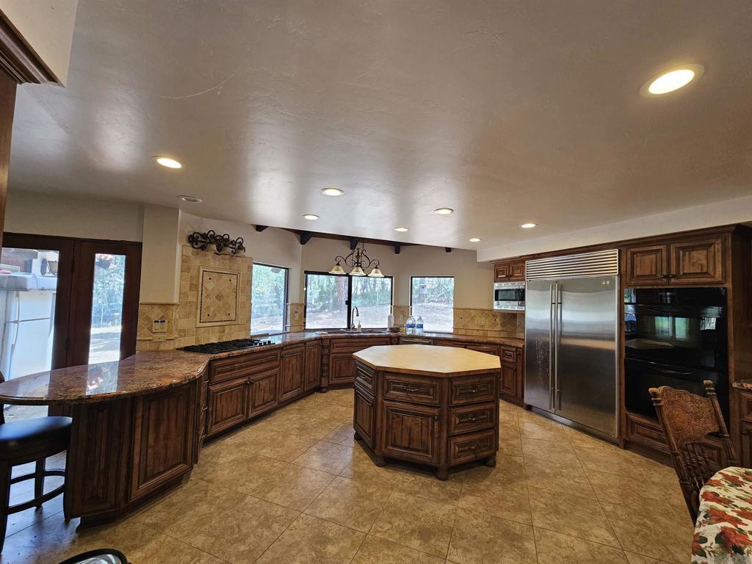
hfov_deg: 106.2
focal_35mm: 13
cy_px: 282
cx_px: 376
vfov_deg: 89.9
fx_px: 282
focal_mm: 2.2
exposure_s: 1/60
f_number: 2.2
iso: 64
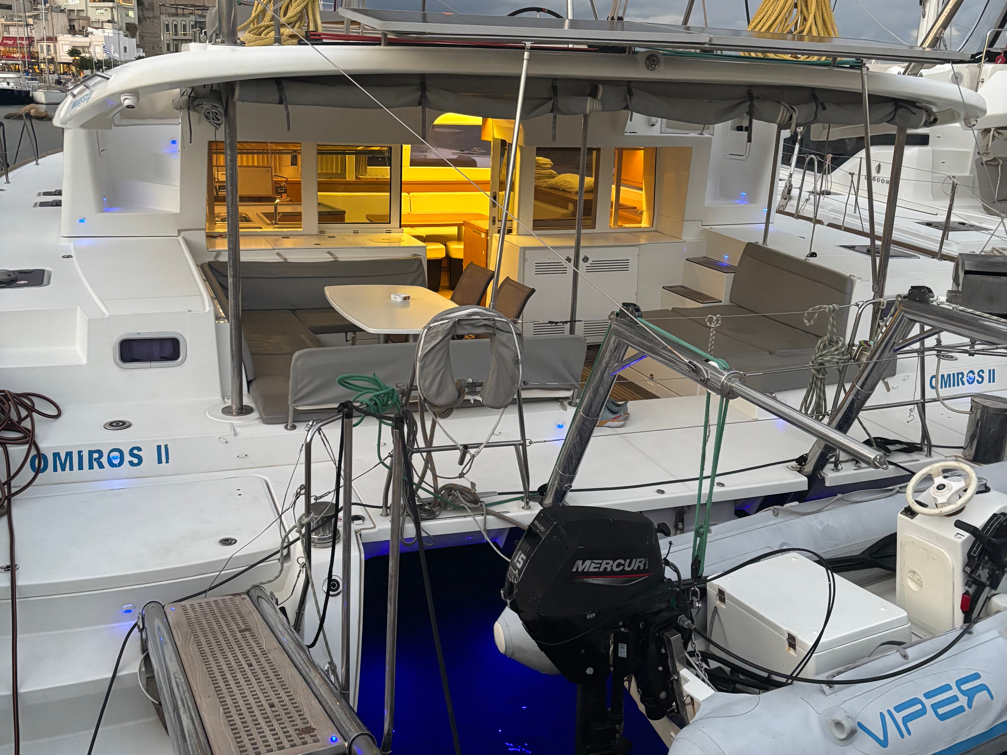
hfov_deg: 67.3
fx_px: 756
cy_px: 378
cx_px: 504
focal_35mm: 26
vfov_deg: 53.1
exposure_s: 1/58
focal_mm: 5.96
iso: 500
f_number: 1.6
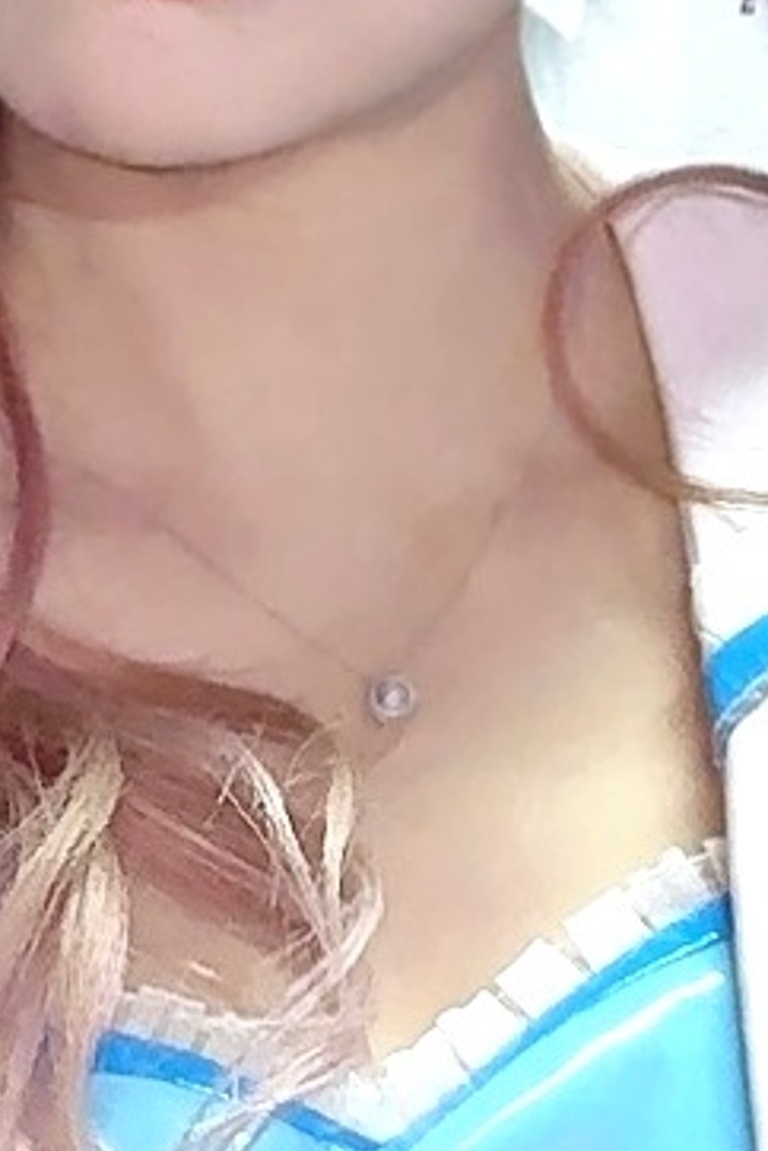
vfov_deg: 15.1
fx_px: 4288
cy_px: 60
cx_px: 341
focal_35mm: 134
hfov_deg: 10.2
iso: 500
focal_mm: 6.76
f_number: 1.78
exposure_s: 1/50
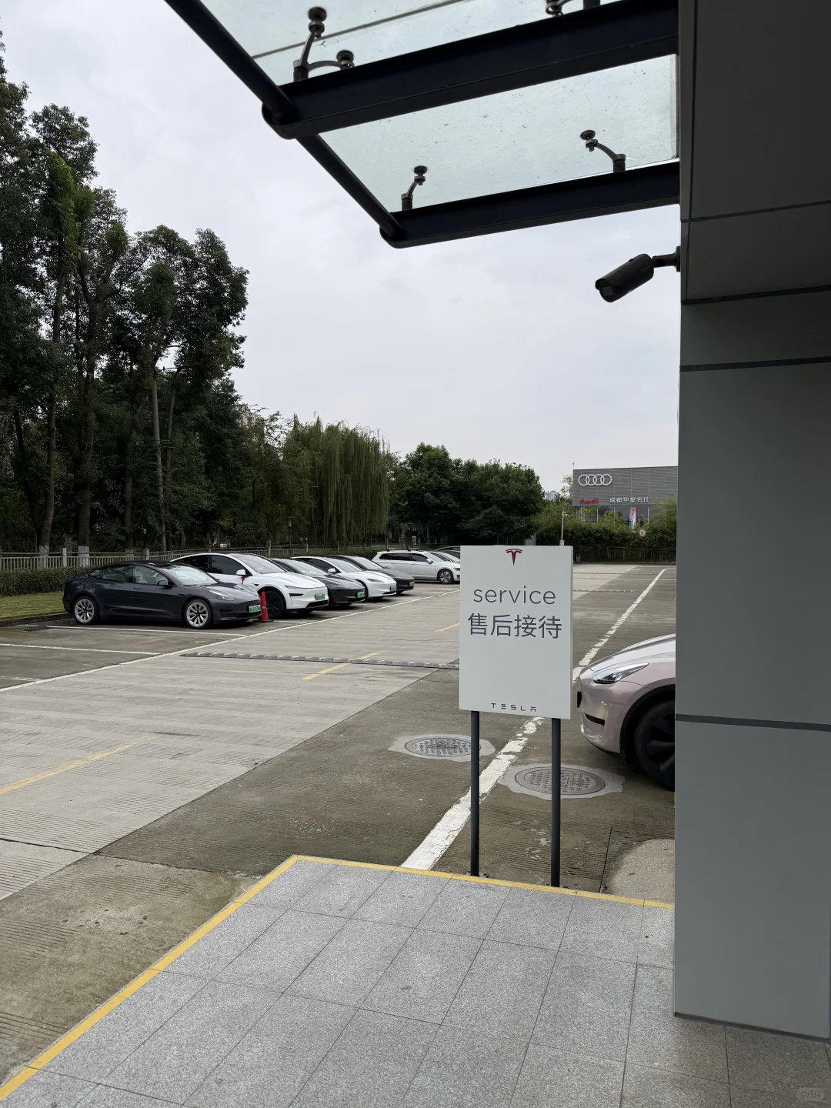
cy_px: 554
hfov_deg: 56.8
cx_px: 416
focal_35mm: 24
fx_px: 768
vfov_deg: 71.6
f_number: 1.78
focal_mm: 6.76
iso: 80
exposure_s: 1/1122
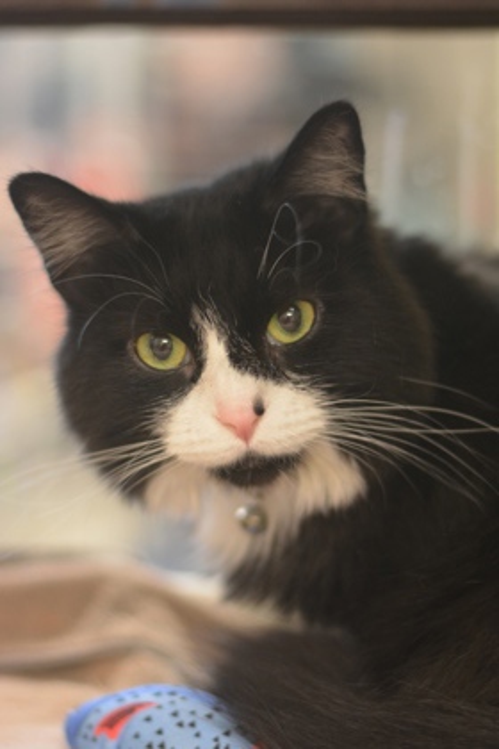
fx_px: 1559
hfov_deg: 18.2
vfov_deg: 27.0
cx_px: 250
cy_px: 374
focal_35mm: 75
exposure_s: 1/50
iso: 1600
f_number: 2
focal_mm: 50
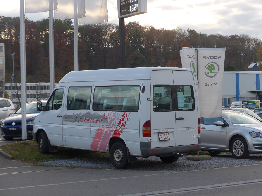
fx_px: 606
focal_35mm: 80
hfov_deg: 24.4
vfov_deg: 18.4
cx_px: 131
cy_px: 98
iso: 100
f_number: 4.4
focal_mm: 16
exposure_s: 1/80
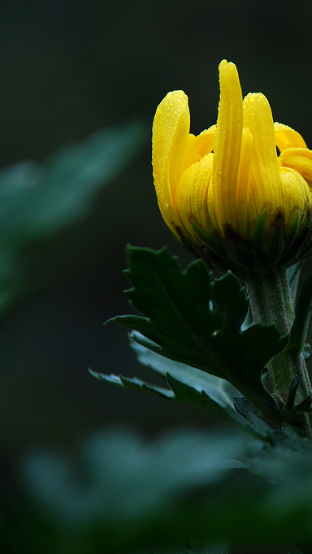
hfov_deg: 3.8
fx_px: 4685
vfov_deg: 6.8
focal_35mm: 319
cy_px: 277
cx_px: 363
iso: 200
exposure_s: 1/200
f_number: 5.6
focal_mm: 135
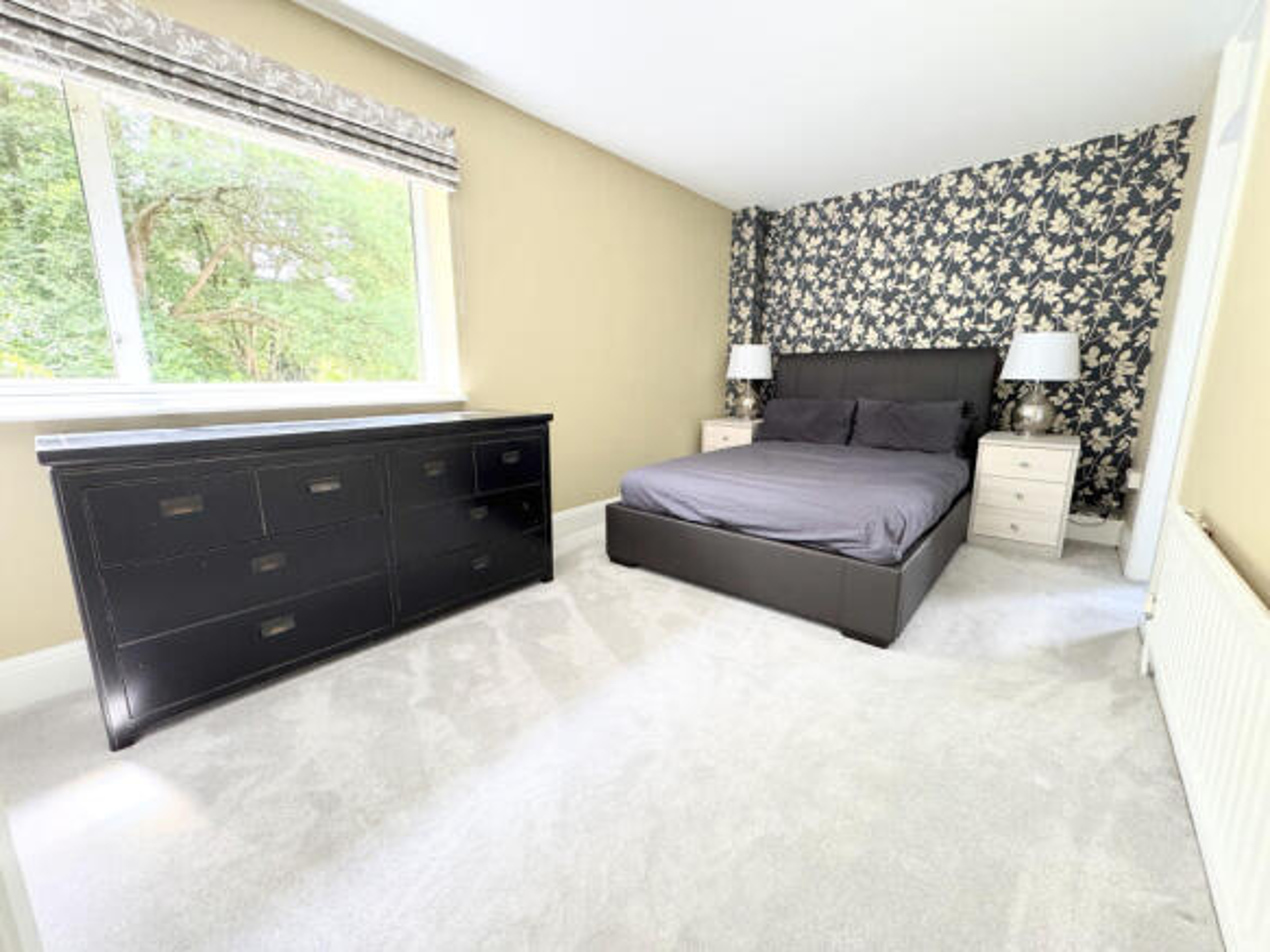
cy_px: 476
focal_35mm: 14
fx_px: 514
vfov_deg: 85.7
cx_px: 635
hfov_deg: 102.1
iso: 320
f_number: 2.2
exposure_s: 1/99
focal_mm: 2.22
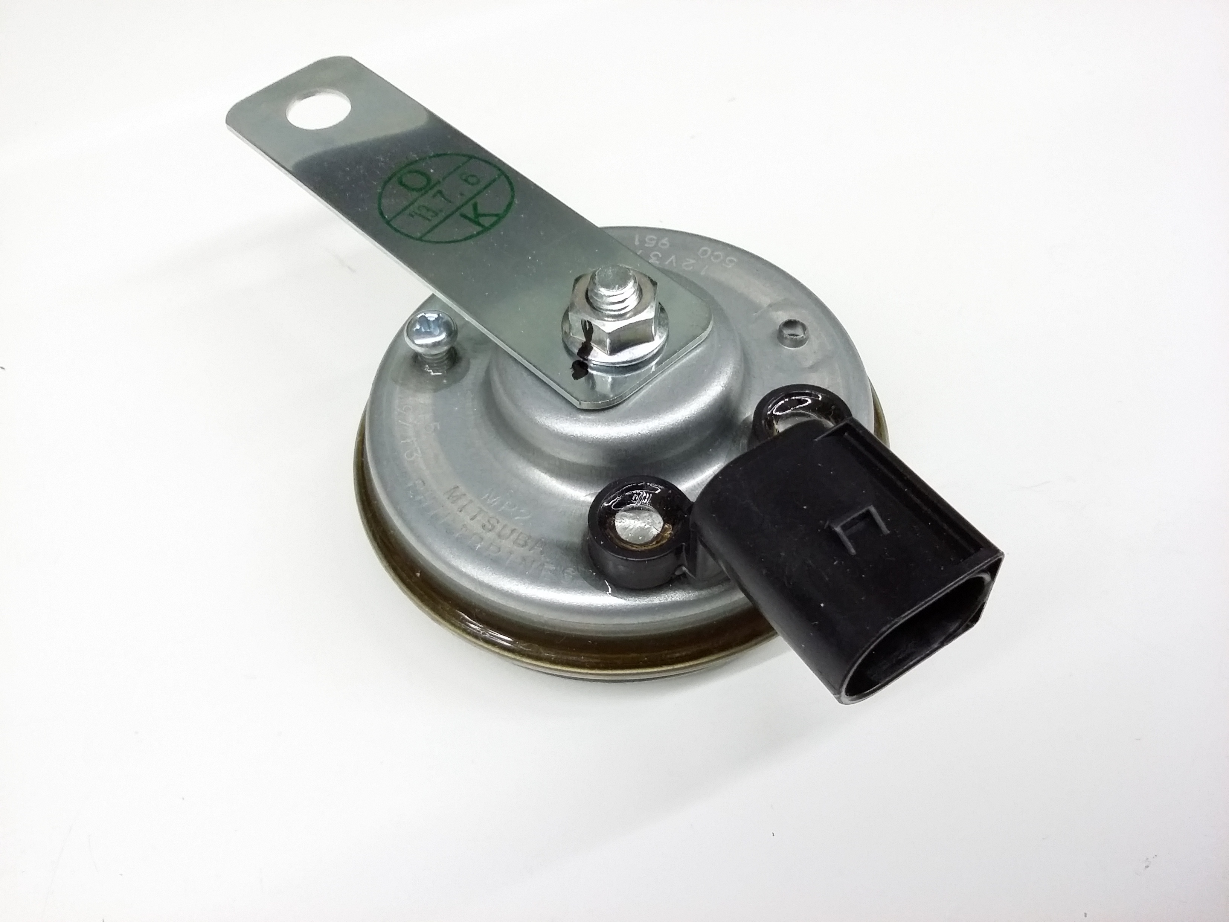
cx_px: 614
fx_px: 1136
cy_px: 461
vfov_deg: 44.2
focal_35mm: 32
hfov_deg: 56.8
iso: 200
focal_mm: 3.4
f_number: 2.4
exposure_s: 1/15
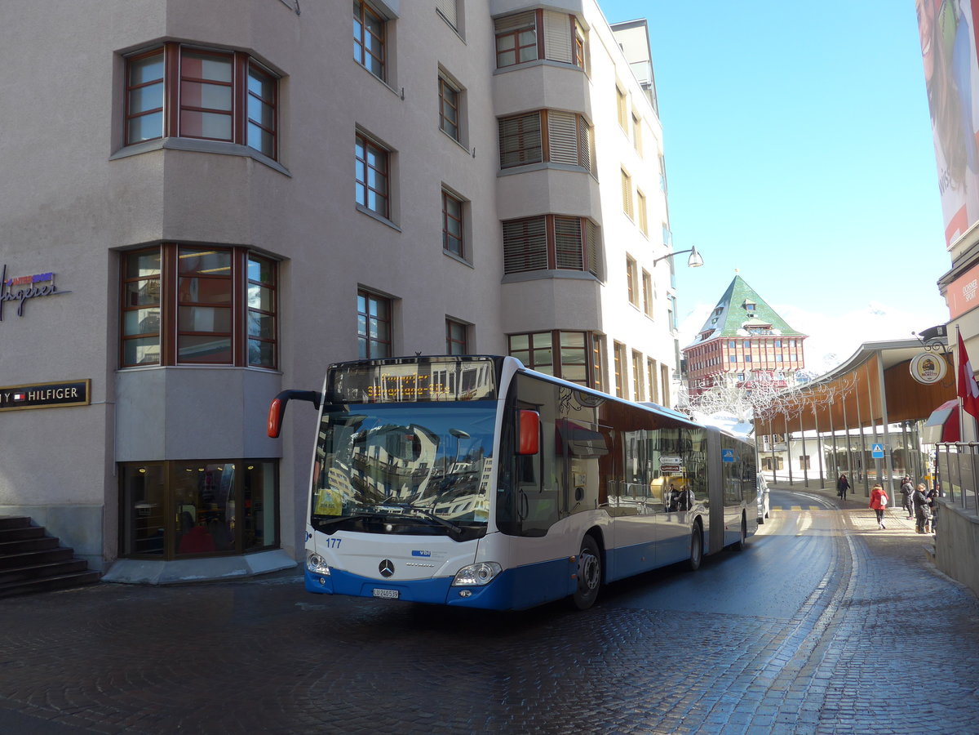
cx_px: 490
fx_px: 820
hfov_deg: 61.7
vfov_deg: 48.2
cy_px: 368
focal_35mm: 29
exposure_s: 1/400
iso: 80
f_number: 2.8
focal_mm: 6
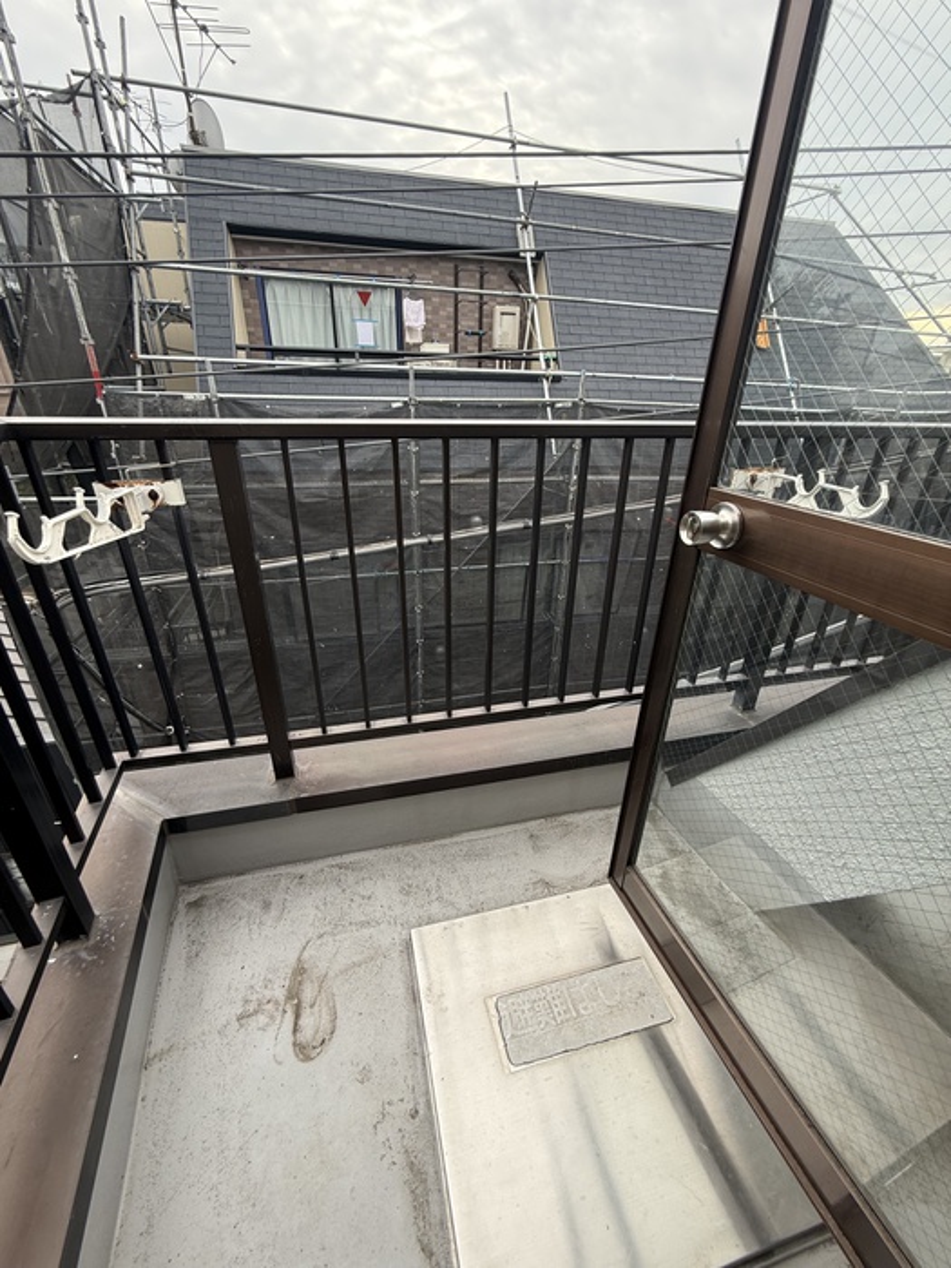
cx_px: 476
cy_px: 634
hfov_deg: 85.7
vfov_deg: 102.1
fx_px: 513
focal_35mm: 14
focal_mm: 2.22
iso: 50
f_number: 2.2
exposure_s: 1/157
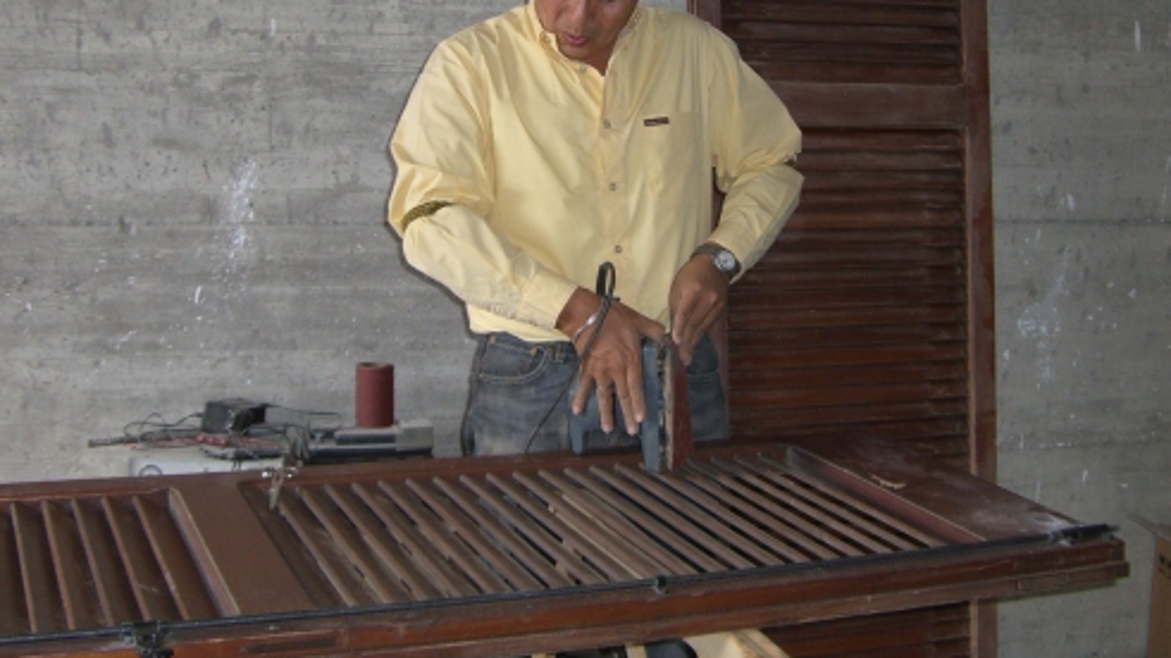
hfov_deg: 38.4
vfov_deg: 22.0
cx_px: 675
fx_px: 1676
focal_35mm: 54
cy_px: 157
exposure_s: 1/60
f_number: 2.7
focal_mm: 6.2
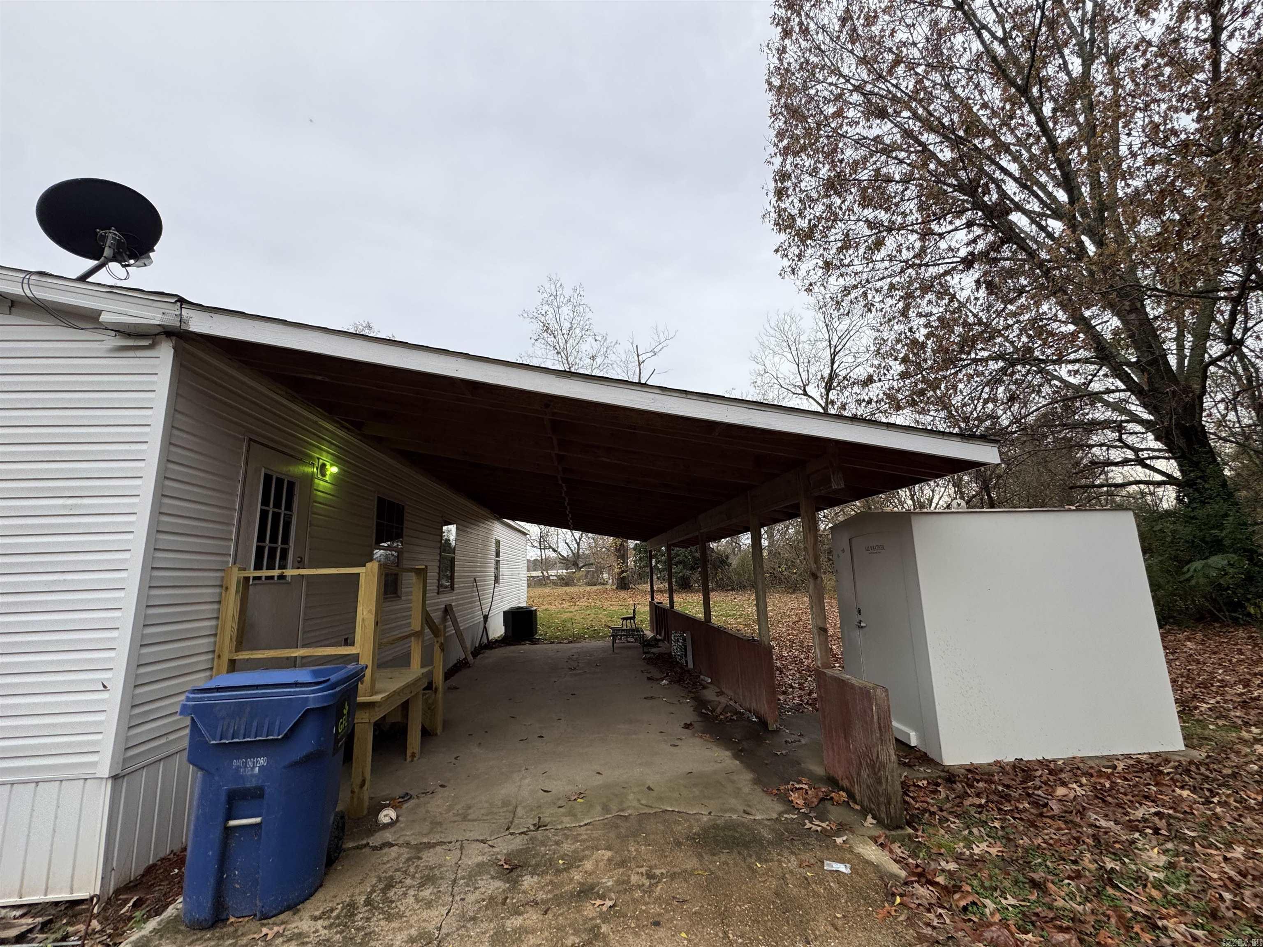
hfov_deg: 102.1
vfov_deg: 85.7
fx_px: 511
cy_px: 474
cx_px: 632
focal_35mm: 14
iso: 40
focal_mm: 2.22
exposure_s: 1/232
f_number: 2.2
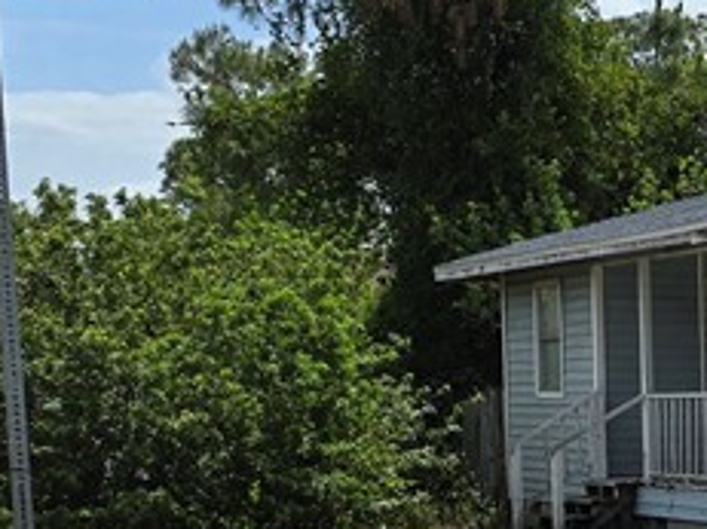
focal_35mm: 102
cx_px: 973
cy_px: 566
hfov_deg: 17.8
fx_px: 2082
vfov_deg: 14.2
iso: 12
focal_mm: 6.3
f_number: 1.7
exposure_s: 1/1429
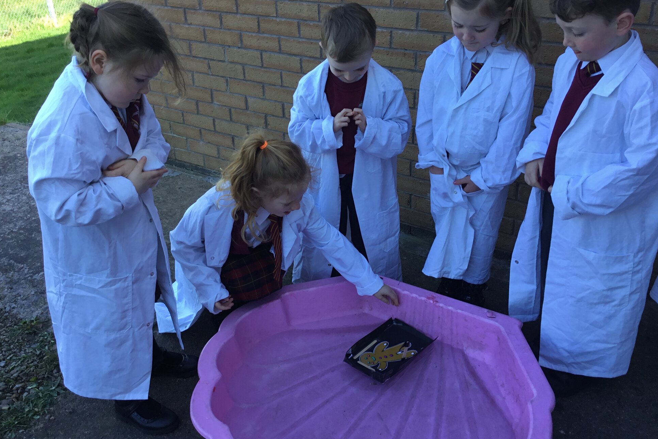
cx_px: 327
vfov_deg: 38.9
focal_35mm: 34
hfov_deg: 55.8
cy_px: 206
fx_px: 621
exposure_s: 1/160
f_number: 2.4
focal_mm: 3.3
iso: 25
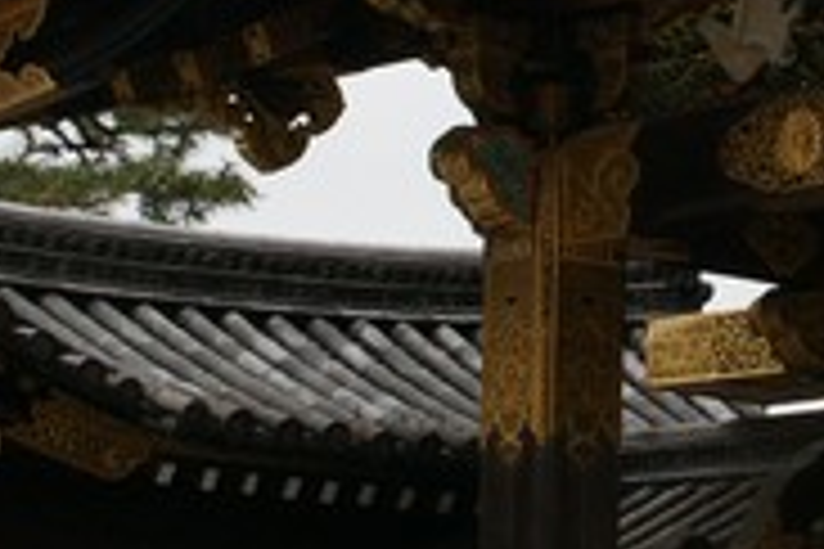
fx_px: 4028
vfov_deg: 7.8
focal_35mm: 176
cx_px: 831
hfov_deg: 11.6
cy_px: 81
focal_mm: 28
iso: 400
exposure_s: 1/320
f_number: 11
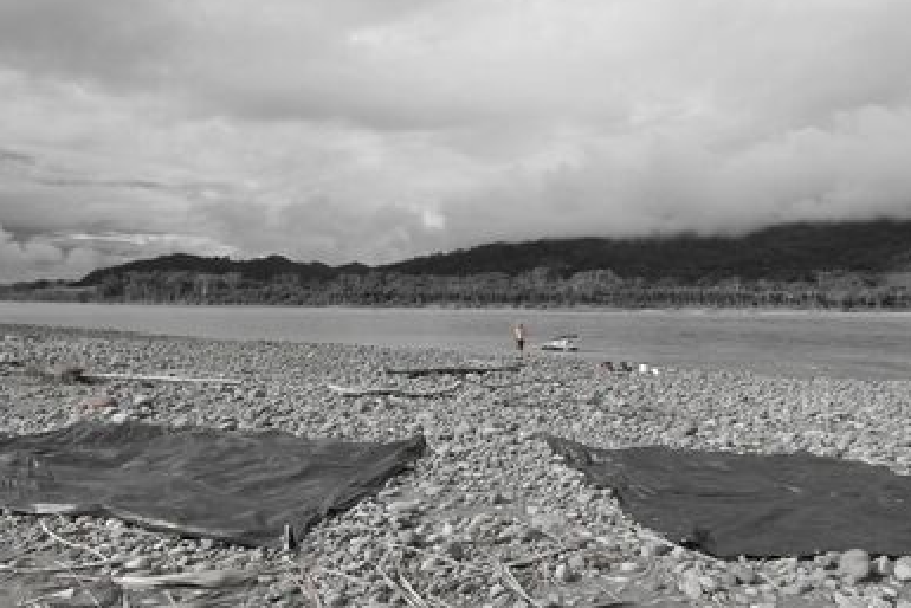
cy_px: 300
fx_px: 683
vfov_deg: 48.0
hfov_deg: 67.4
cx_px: 452
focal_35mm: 27
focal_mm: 4.5
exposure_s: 1/640
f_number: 7
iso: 160
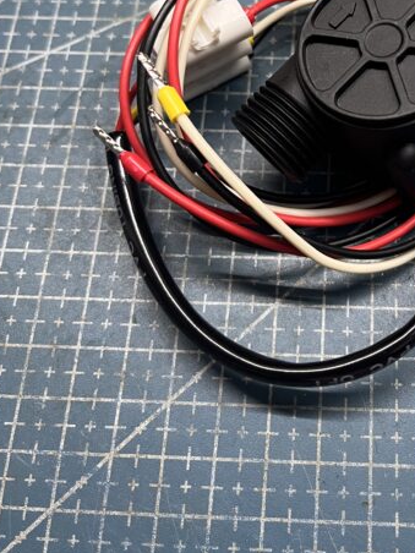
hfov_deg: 30.8
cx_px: 331
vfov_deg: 39.9
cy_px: 128
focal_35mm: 46
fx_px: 735
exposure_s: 1/60
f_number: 1.6
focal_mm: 5.1
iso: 160
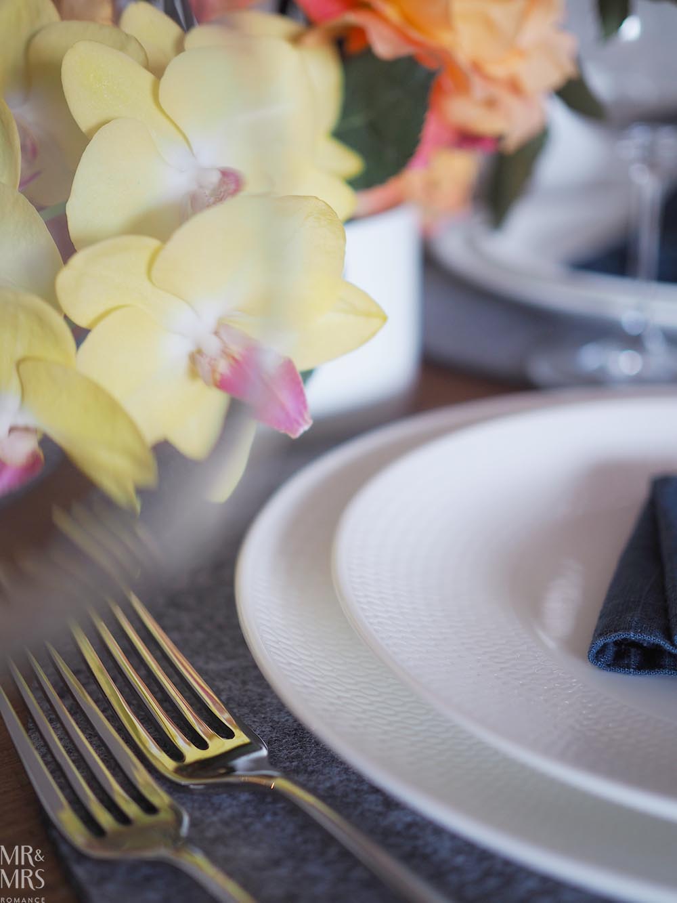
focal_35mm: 50
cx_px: 338
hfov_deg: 29.1
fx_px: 1304
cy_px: 452
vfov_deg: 38.2
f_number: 1.8
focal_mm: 25
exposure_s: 1/50
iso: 200
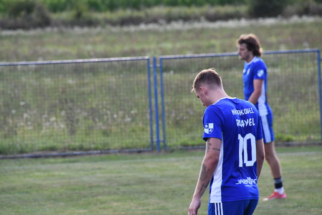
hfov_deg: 3.4
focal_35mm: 600
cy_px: 108
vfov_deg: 2.3
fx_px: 5367
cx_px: 161
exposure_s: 1/1600
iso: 3200
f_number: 10
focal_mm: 400
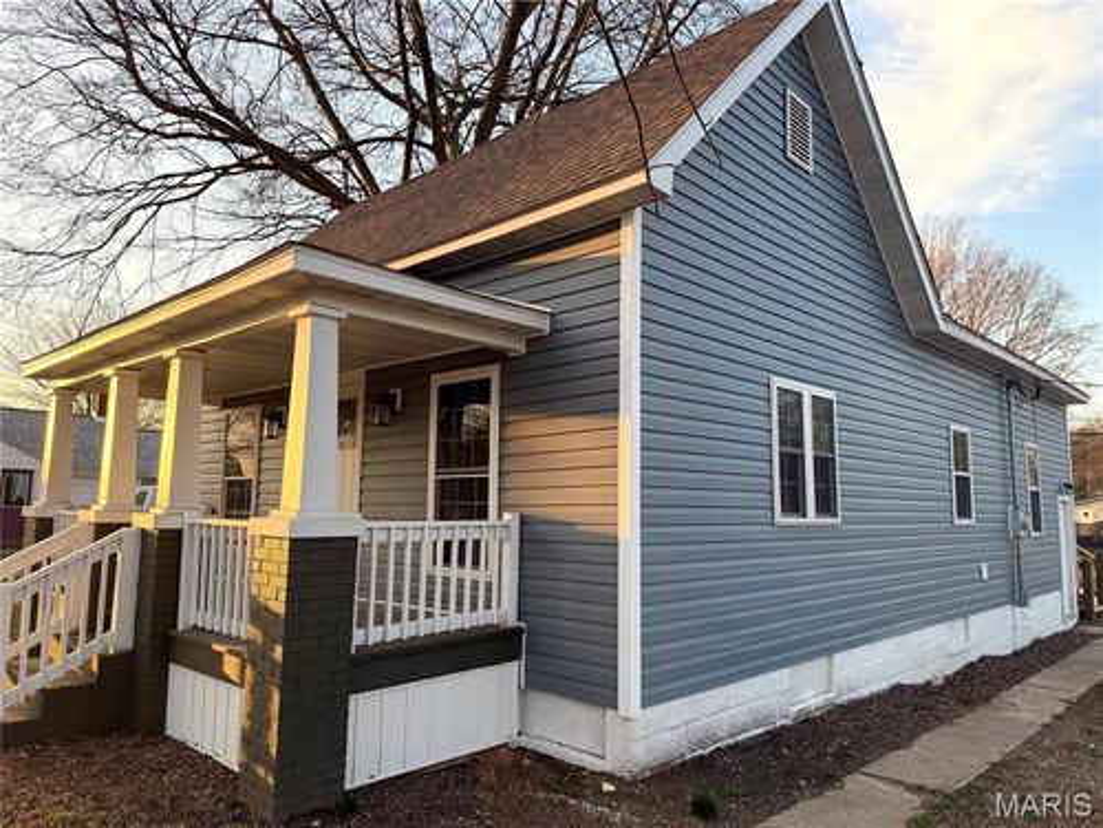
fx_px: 765
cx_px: 552
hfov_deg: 71.6
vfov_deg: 56.8
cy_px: 414
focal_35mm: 24
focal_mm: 6.76
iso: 100
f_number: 1.78
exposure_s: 1/665
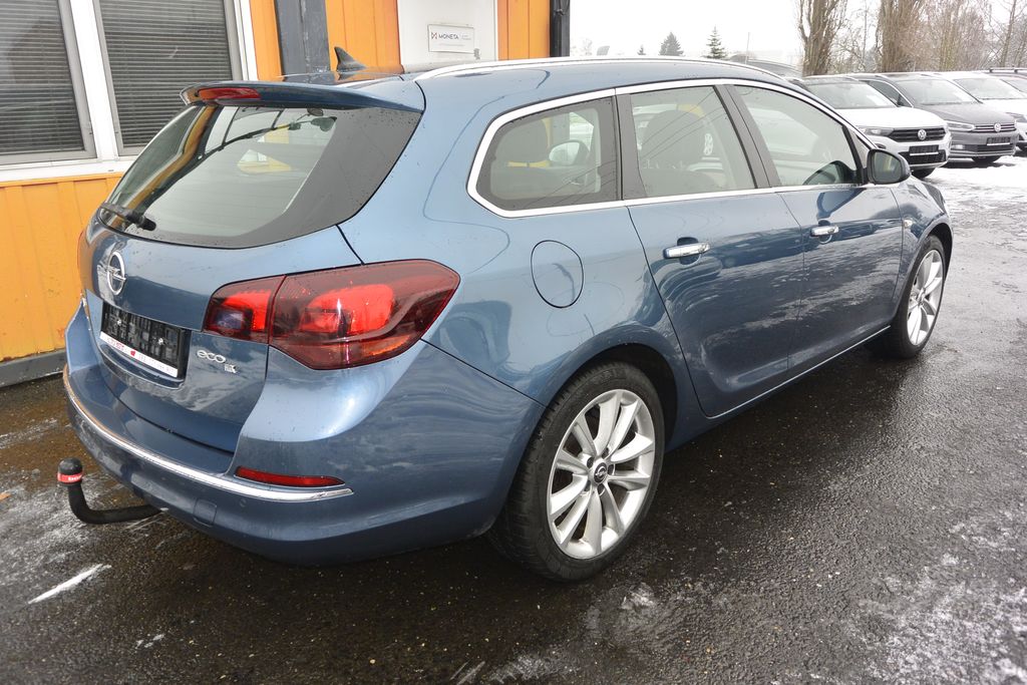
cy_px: 342
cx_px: 514
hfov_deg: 67.4
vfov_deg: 47.9
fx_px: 770
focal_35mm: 27
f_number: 4
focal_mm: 10
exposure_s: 1/200
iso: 160
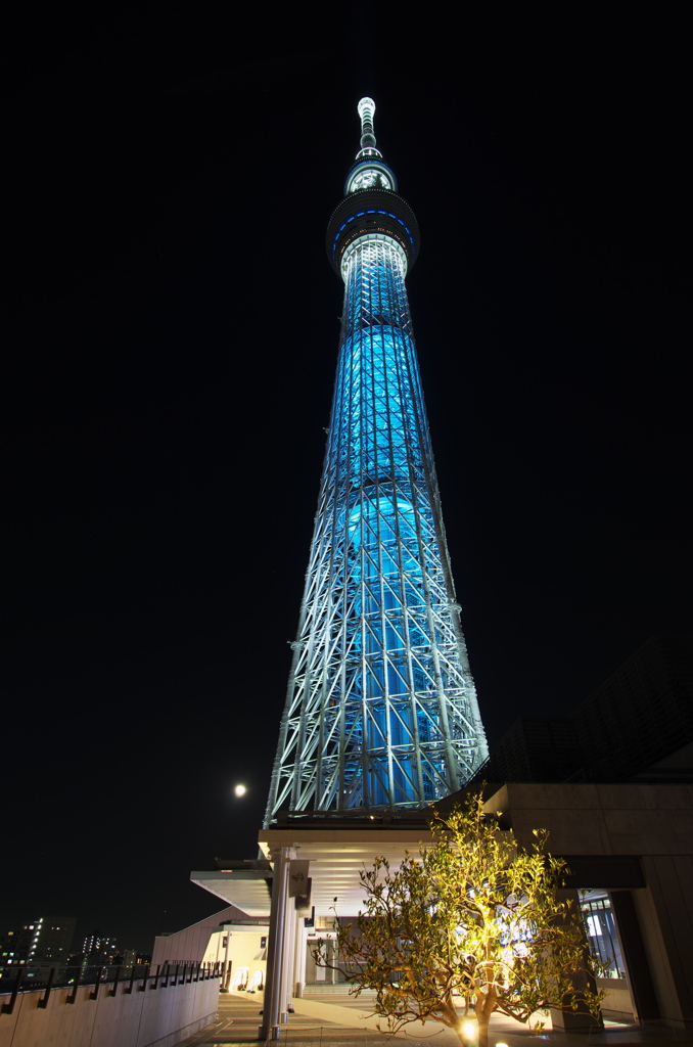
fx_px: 522
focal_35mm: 18
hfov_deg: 67.1
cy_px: 524
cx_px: 346
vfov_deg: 90.1
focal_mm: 12
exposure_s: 4
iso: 100
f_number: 8
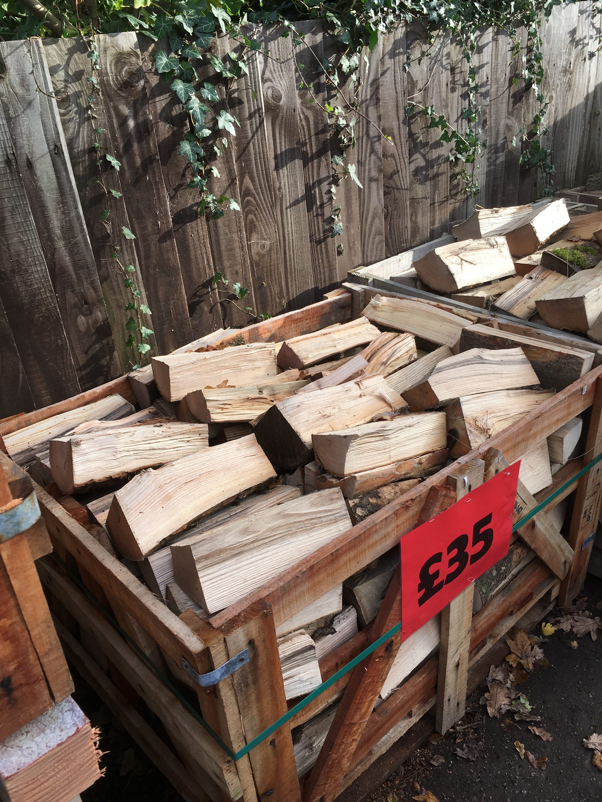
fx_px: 672
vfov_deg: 61.7
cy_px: 401
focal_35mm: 29
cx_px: 301
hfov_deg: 48.2
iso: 25
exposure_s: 1/447
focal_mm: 4.15
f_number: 2.2
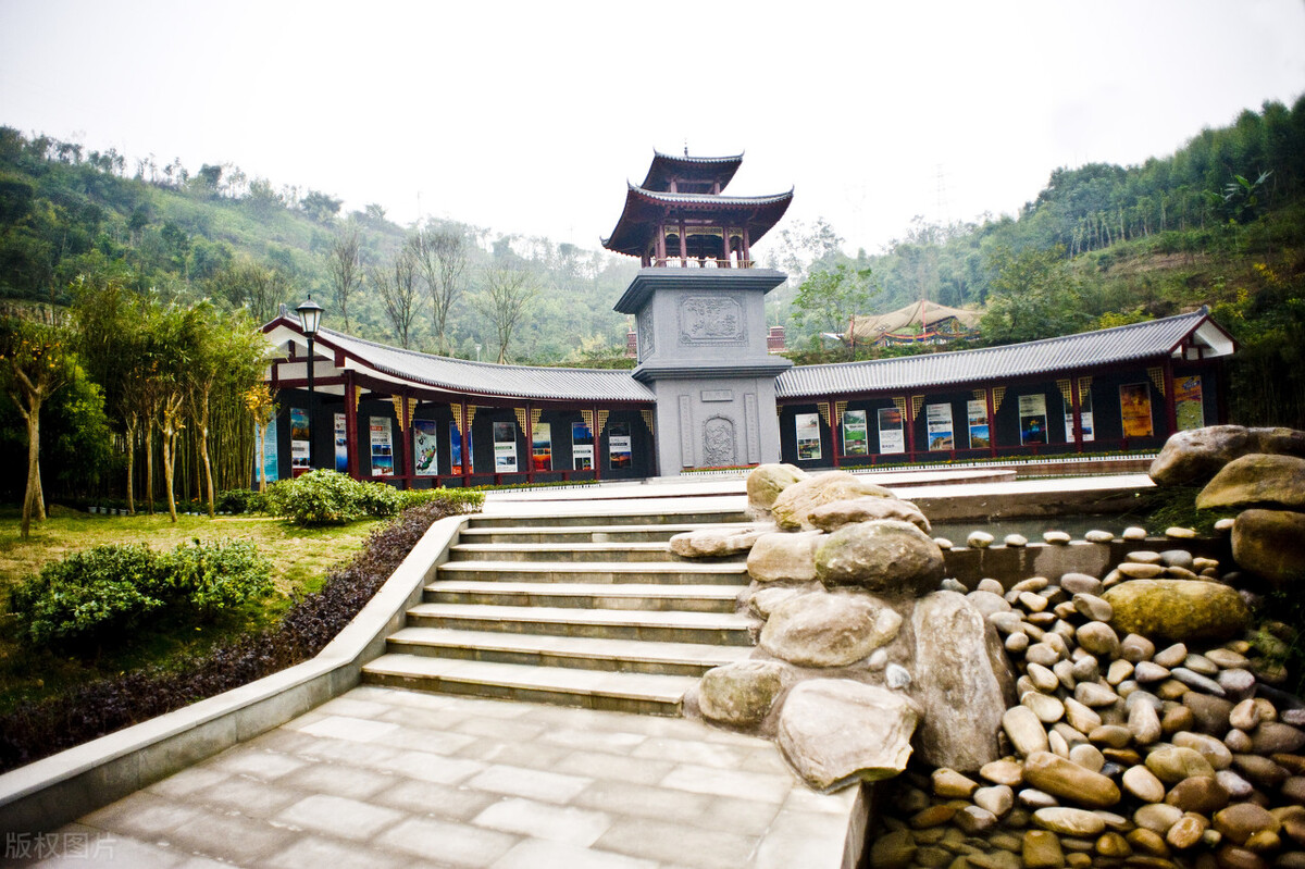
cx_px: 652
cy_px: 434
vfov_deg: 61.9
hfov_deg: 84.0
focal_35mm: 20
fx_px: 725
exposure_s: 1/2000
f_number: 2.8
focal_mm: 20
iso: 1600
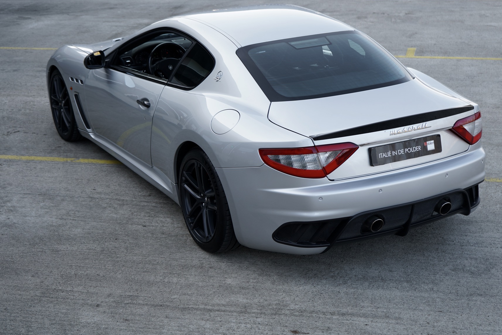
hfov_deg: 30.5
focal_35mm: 66
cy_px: 153
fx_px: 920
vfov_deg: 20.6
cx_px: 253
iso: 160
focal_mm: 59
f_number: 5
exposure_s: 1/160
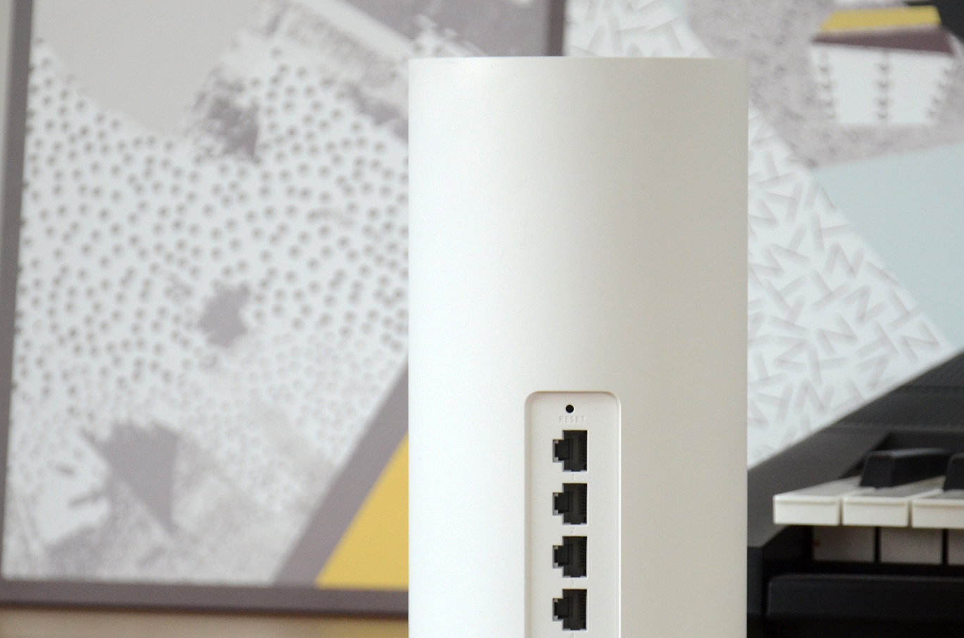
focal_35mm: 231
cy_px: 387
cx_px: 587
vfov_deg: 5.9
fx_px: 6166
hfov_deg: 8.9
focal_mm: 105
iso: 1000
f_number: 5.6
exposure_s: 1/125
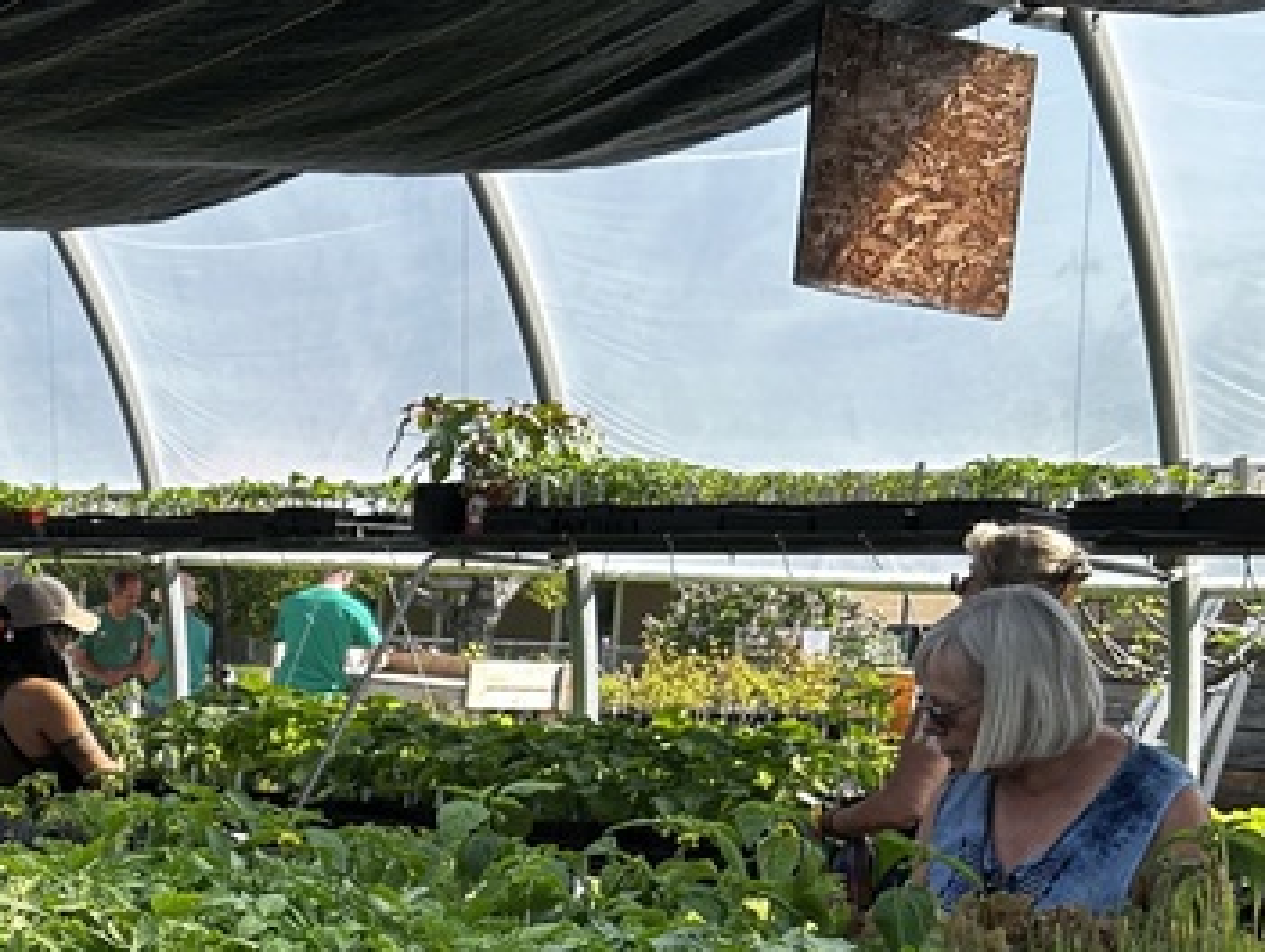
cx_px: -317
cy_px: 999
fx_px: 2707
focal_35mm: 74
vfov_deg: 19.3
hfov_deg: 23.6
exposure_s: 1/1698
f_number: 1.5
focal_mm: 5.7
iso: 50
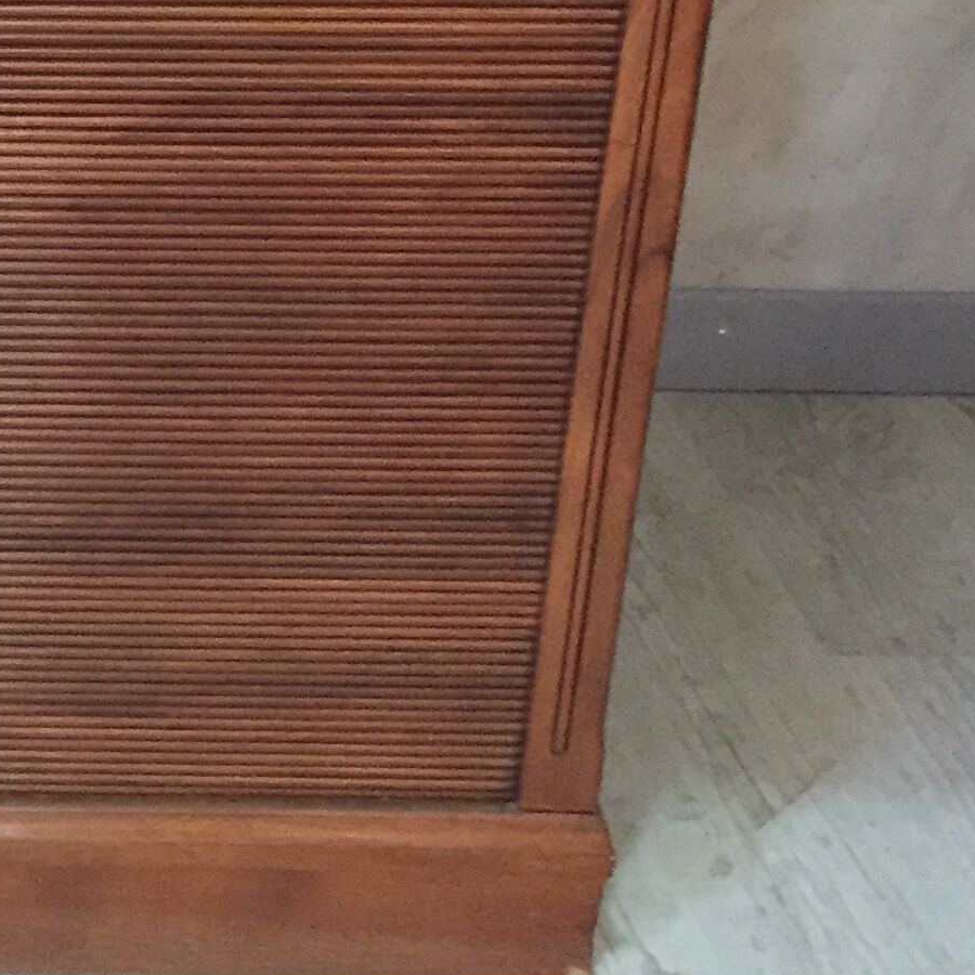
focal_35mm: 93
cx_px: -408
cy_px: -116
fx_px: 2964
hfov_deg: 17.2
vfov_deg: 18.0
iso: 250
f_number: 2.2
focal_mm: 4.15
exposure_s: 1/20
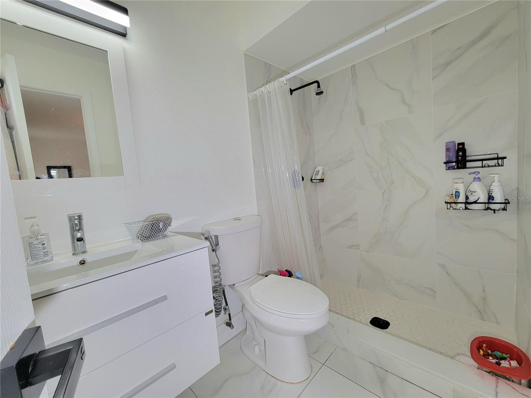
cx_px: 266
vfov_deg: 89.9
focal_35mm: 13
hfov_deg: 106.2
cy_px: 199
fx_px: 199
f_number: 2.2
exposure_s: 1/60.2
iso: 80
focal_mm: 2.2
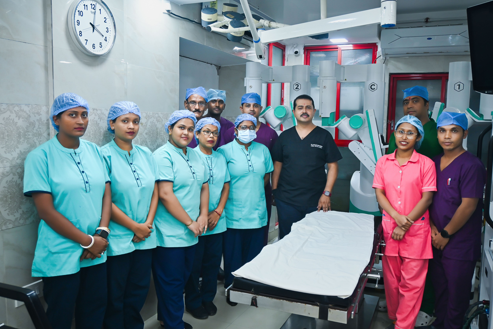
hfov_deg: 59.1
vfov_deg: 41.4
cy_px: 170
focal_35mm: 32
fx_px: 435
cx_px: 250
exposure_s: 1/100
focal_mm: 20.5
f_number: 4.5
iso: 400
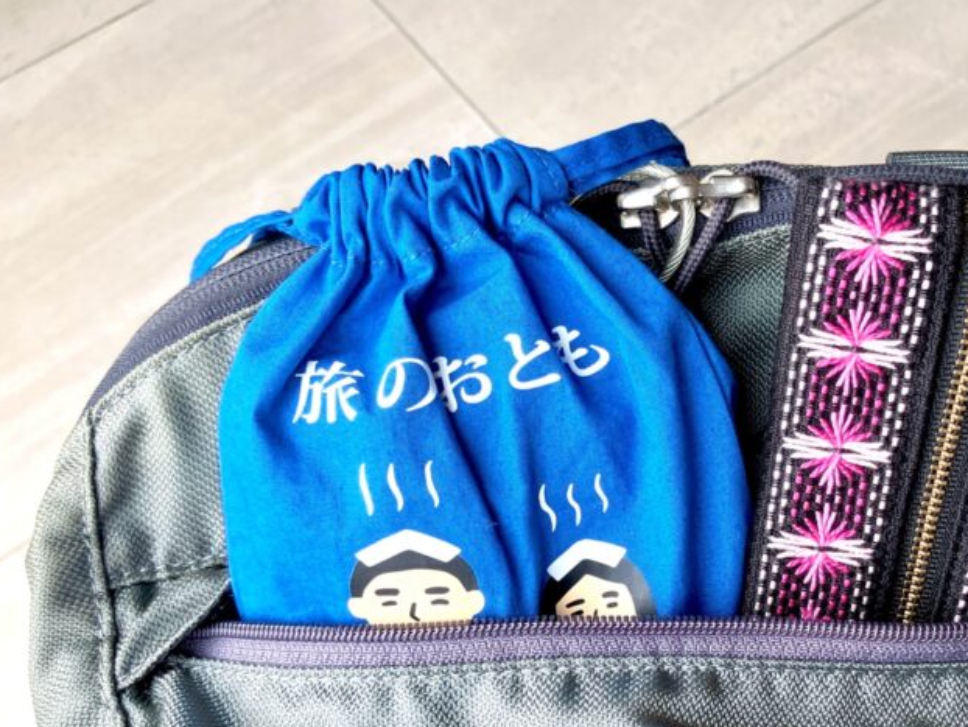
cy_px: 500
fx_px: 1259
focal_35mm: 45
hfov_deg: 41.2
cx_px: 688
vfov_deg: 31.9
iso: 40
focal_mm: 3.99
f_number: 1.8
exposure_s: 1/121
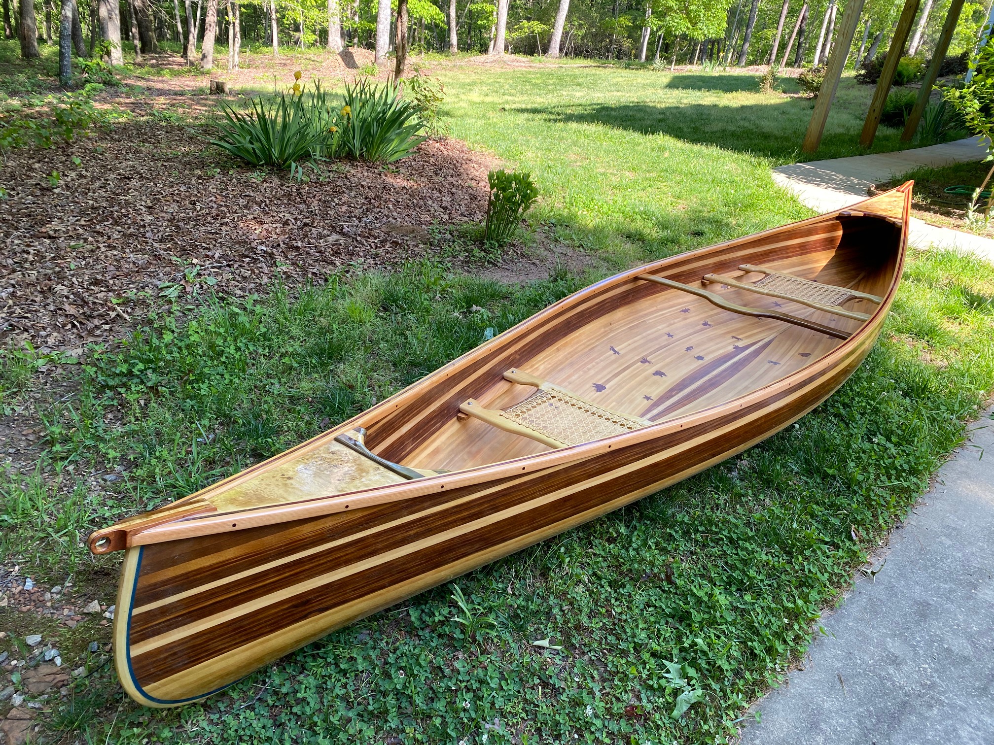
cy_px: 372
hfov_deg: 67.3
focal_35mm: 26
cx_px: 497
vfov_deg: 53.1
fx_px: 747
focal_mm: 4.25
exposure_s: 1/193
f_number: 1.8
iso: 32
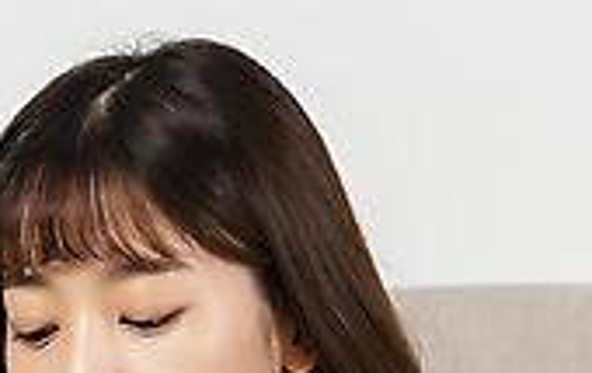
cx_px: 141
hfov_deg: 3.1
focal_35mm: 681
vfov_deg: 1.9
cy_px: 558
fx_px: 11009
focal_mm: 190
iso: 100
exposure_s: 1/125
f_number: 11
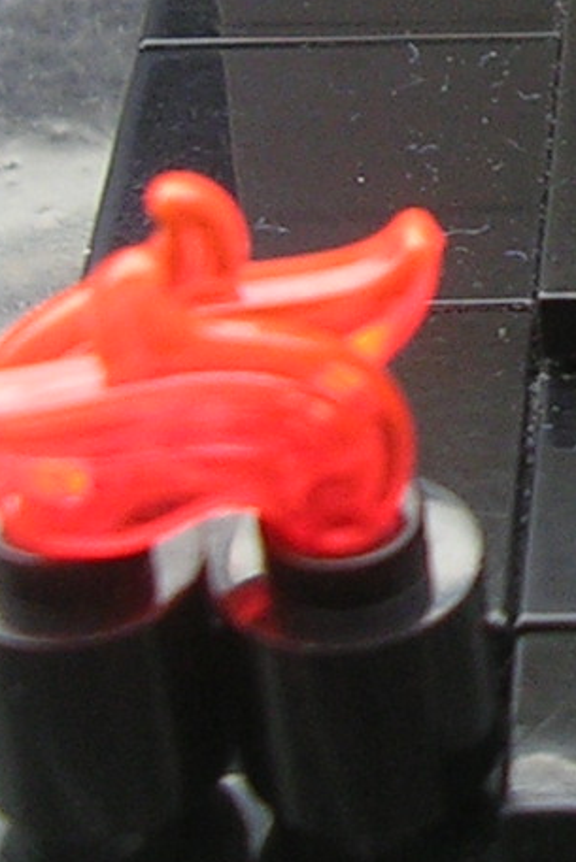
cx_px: 1031
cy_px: -157
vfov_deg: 11.4
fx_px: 4244
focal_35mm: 177
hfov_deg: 7.5
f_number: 2.8
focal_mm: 5.8
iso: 50
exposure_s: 1/104
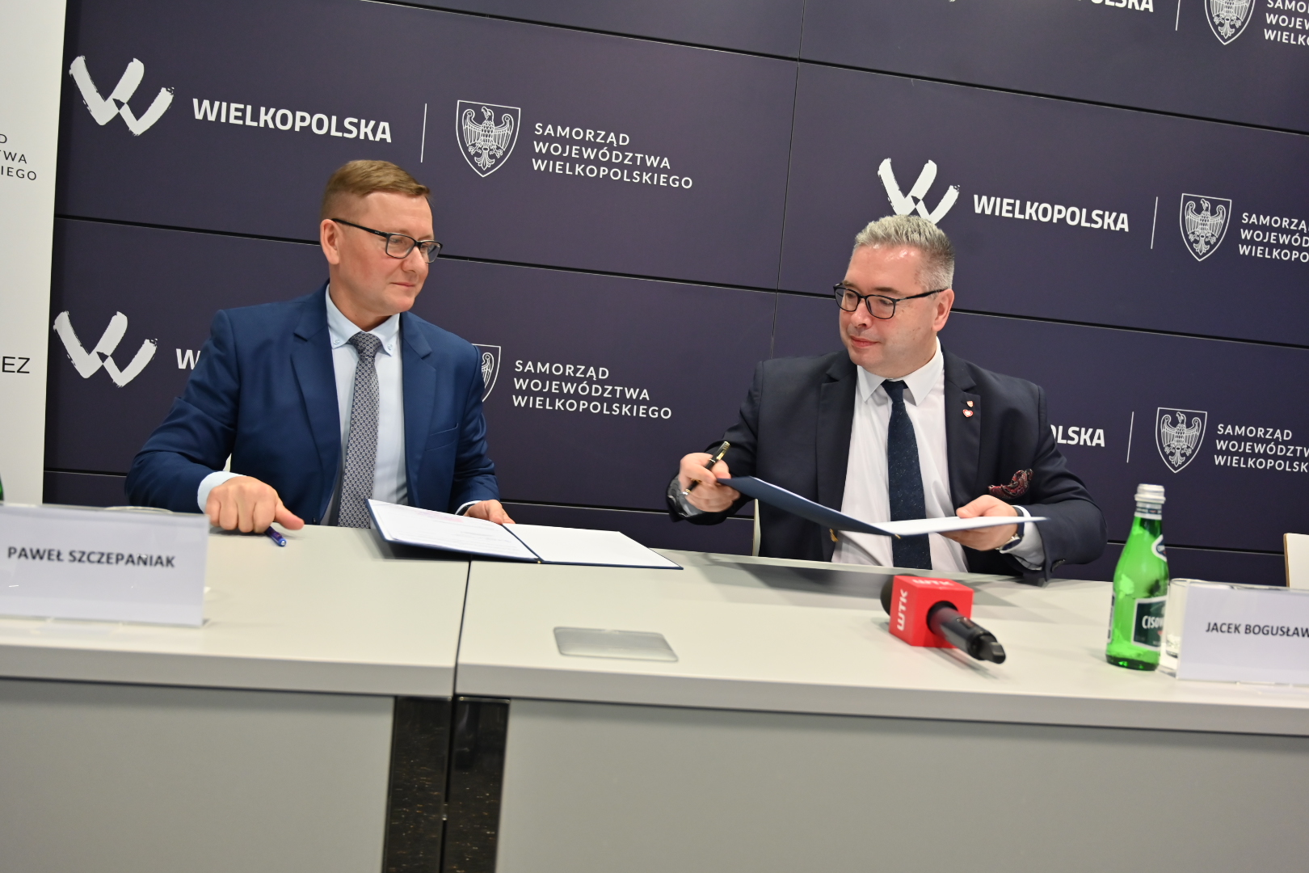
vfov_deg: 43.0
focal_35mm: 30
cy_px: 436
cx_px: 654
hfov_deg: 61.1
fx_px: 1109
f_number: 4
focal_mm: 30.5
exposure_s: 1/100
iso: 1000
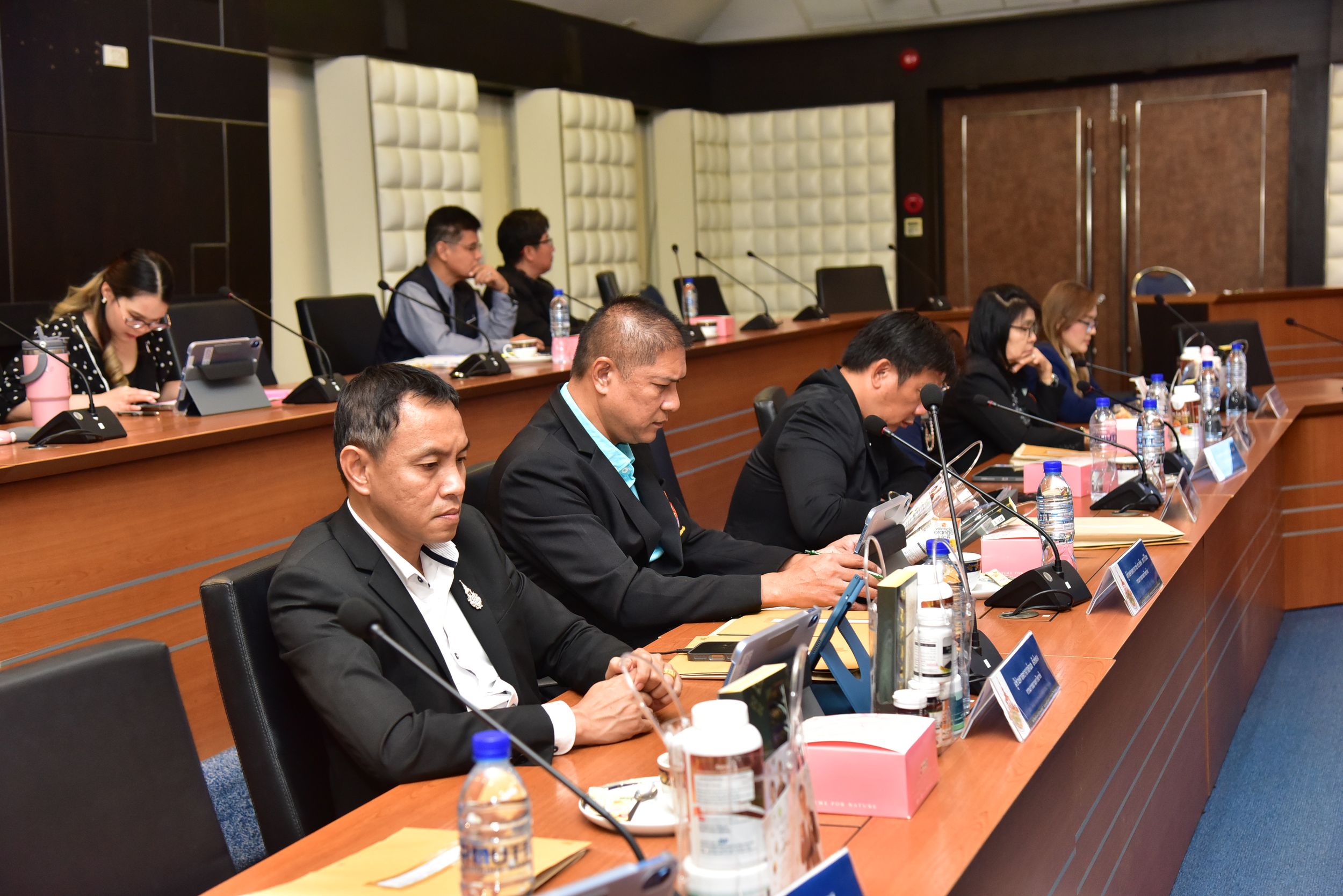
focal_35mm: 50
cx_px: 672
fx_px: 1866
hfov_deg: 39.6
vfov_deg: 27.0
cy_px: 448
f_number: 5
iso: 2000
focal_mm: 50
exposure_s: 1/100
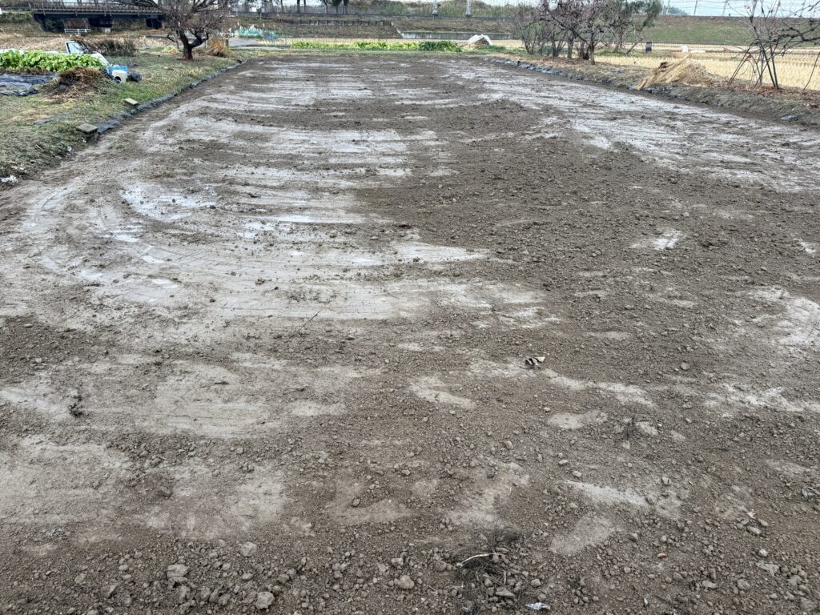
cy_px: 308
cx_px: 410
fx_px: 569
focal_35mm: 24
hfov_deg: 71.6
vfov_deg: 56.8
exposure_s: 1/649
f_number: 1.78
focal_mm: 6.76
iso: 80
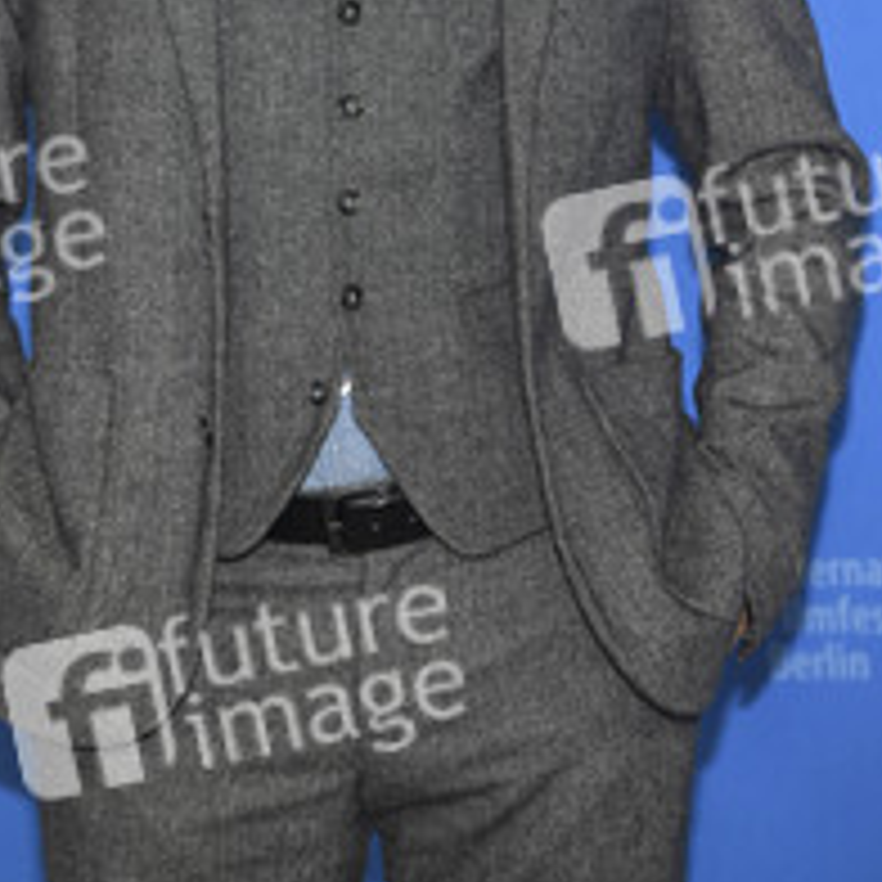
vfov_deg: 7.5
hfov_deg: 7.5
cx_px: 364
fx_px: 6745
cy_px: 18
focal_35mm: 234
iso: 800
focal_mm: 135
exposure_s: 1/320
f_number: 3.5
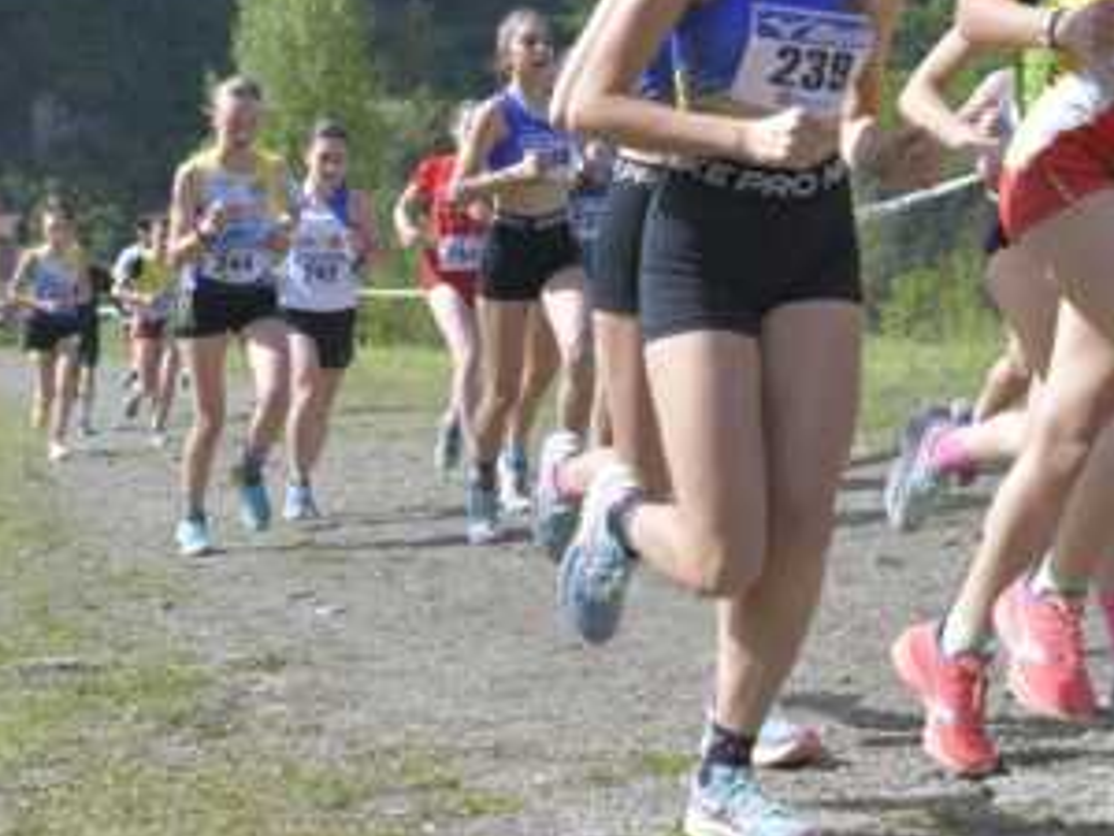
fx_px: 2510
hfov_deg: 25.0
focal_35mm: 78
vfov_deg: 18.7
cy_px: 160
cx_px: 628
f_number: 4.5
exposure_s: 1/1250
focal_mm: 35
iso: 200
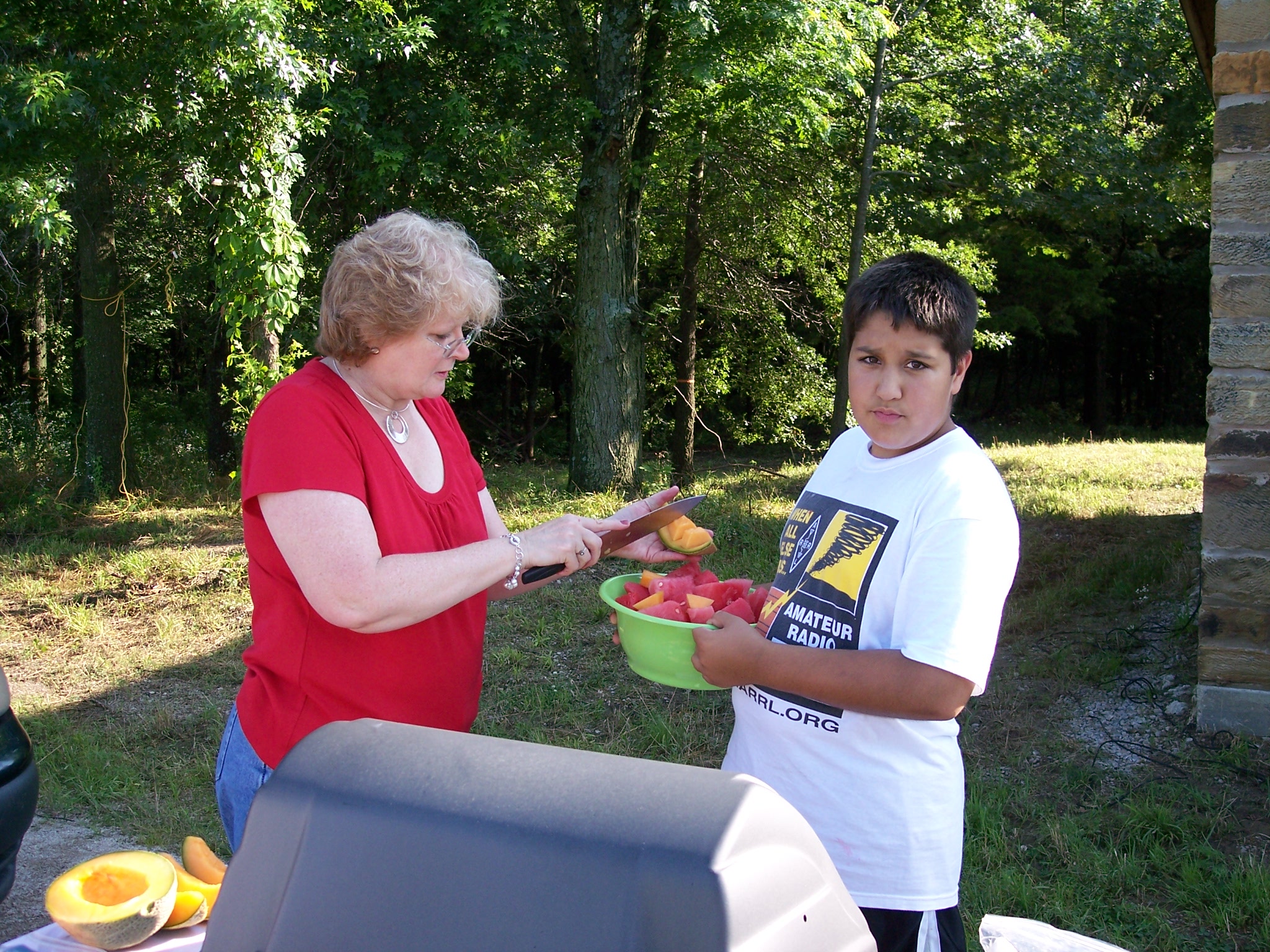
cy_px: 476
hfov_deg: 47.9
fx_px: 1431
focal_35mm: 39
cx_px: 635
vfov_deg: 36.8
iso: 100
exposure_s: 1/250
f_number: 3.4
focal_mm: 8
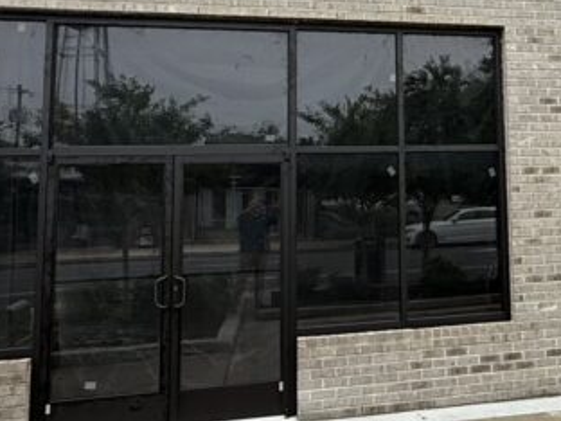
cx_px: 482
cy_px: 106
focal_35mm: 46
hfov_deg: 38.9
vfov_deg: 31.0
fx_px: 745
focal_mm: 2.22
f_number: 2.2
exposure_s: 1/158
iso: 50
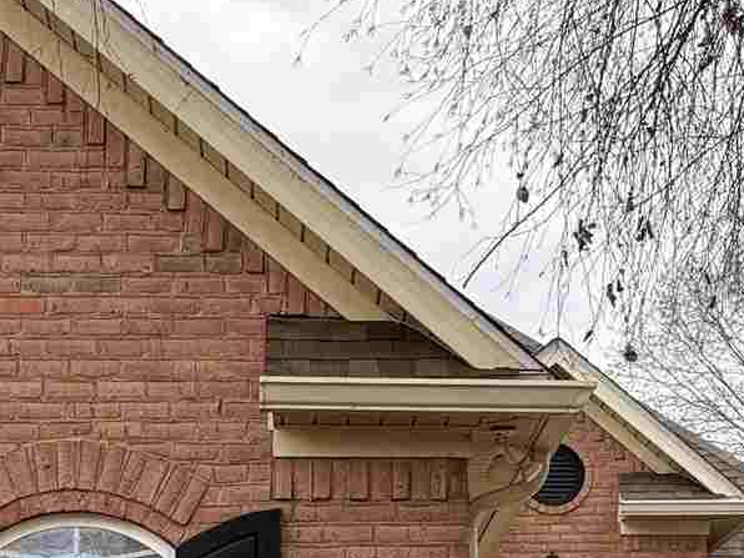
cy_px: 771
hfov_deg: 14.7
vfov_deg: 10.8
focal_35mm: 134
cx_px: 280
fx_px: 2880
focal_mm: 5.96
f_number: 1.6
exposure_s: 1/673
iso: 50
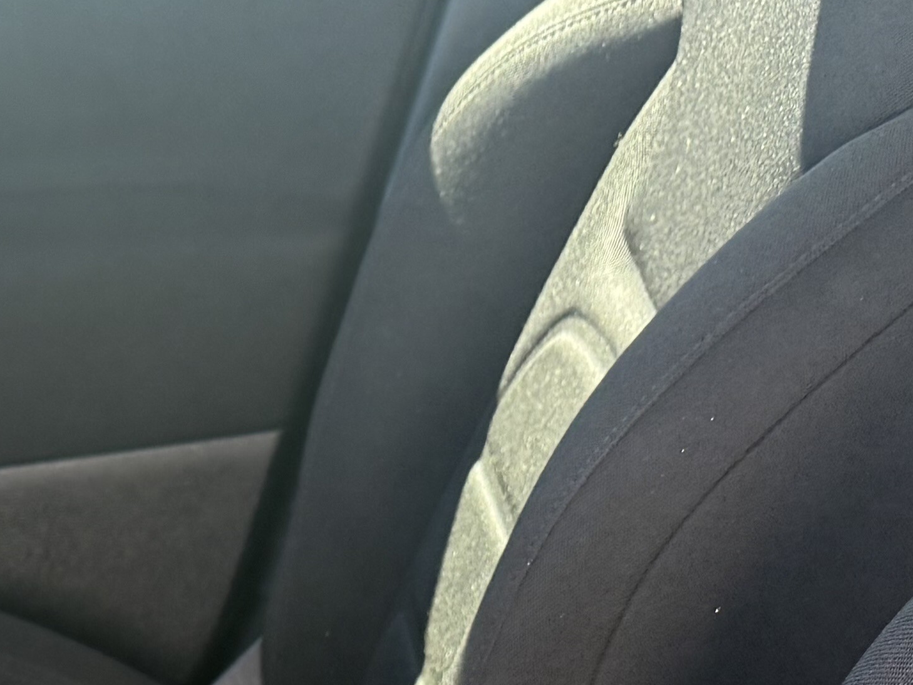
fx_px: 2480
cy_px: 1227
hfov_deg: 19.9
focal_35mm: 94
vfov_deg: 14.0
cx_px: -113
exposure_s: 1/197
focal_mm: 6.76
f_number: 1.78
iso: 160
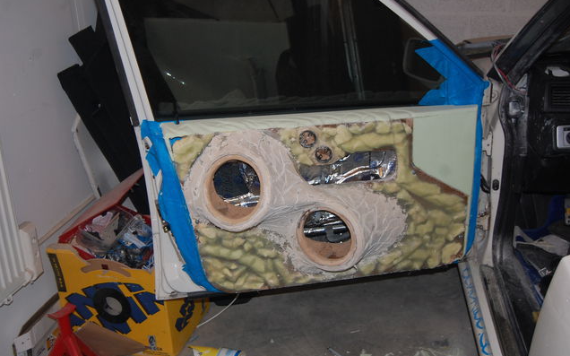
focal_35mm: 43
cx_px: 286
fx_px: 668
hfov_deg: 46.2
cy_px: 187
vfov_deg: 29.8
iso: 400
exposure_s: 1/60
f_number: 4.2
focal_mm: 28
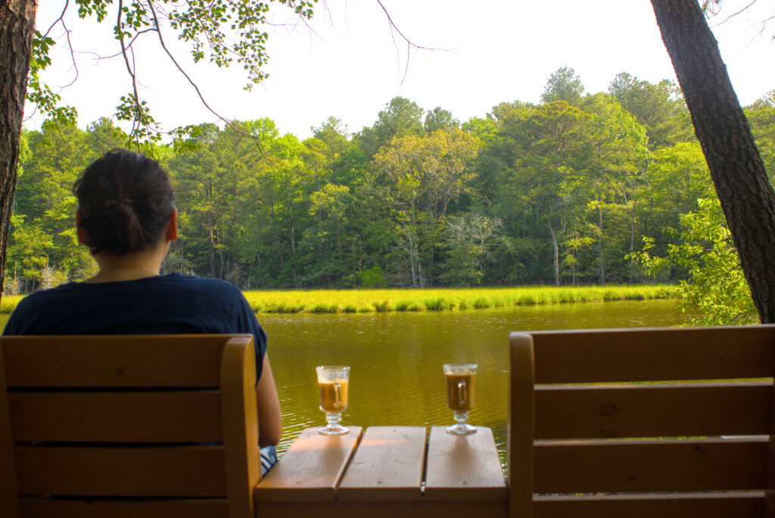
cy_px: 259
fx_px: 905
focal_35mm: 42
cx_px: 388
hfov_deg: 46.4
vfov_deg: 31.9
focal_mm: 28
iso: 200
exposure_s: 1/200
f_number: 7.1
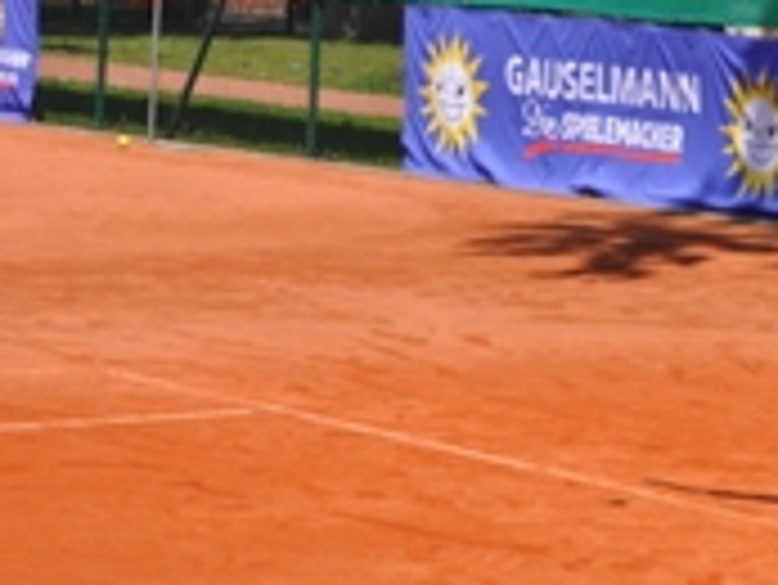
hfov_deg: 8.5
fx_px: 5195
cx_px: 670
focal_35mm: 231
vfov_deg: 6.4
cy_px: -22
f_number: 7.1
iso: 400
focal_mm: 62
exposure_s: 1/2000
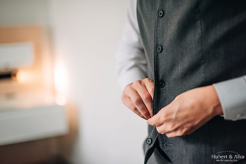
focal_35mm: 50
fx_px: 342
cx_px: 123
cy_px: 82
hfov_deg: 39.6
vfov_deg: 27.0
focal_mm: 50
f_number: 1.4
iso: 500
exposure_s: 1/500
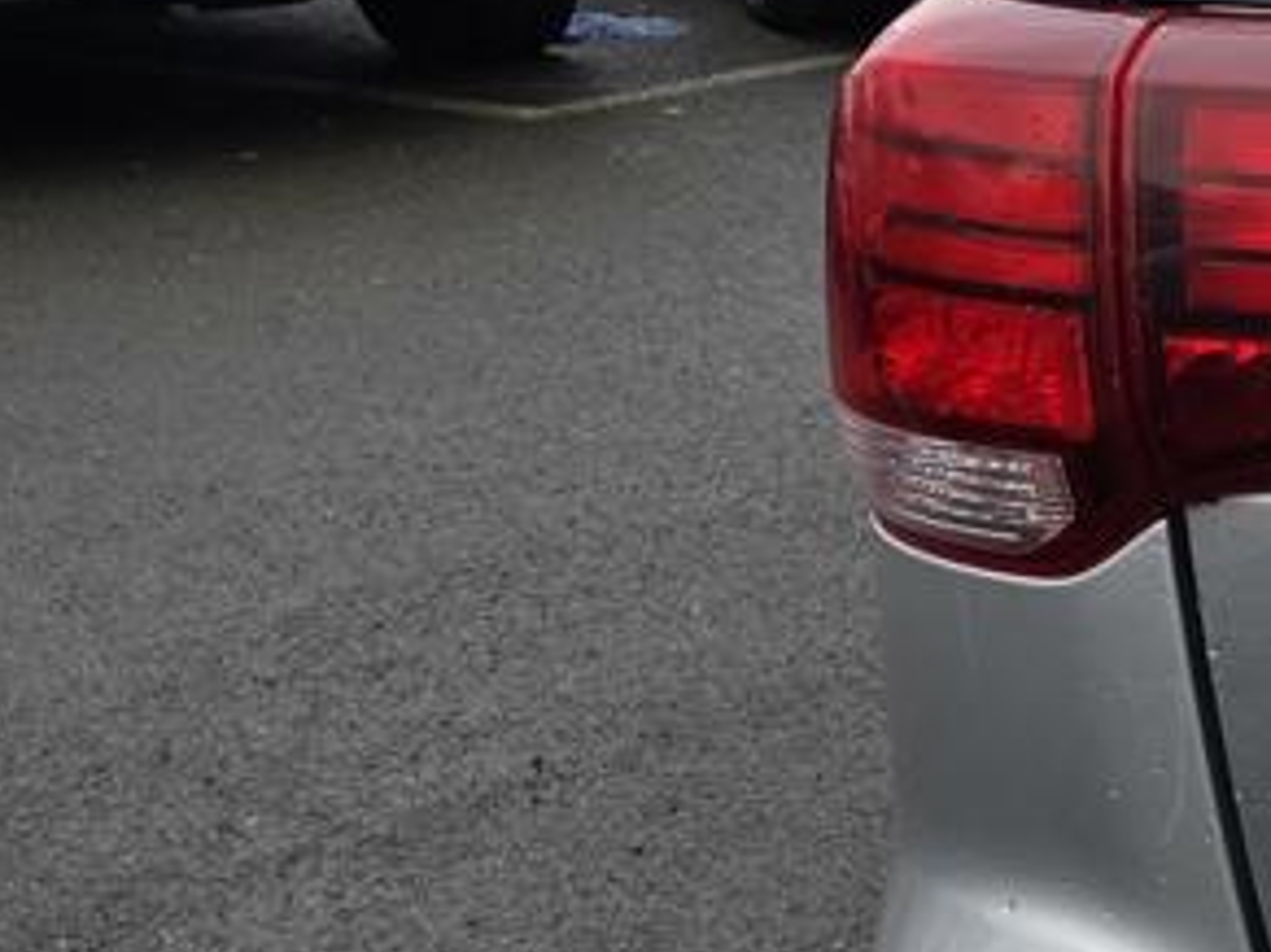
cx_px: 2959
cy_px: 563
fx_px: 3964
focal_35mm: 108
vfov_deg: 13.7
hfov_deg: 13.7
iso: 32
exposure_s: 1/180
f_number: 1.7
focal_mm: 6.3
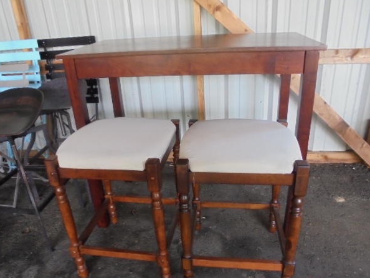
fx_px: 299
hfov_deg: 63.4
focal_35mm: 28
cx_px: 181
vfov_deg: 49.8
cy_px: 140
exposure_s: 1/30
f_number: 3.5
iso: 400
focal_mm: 4.6
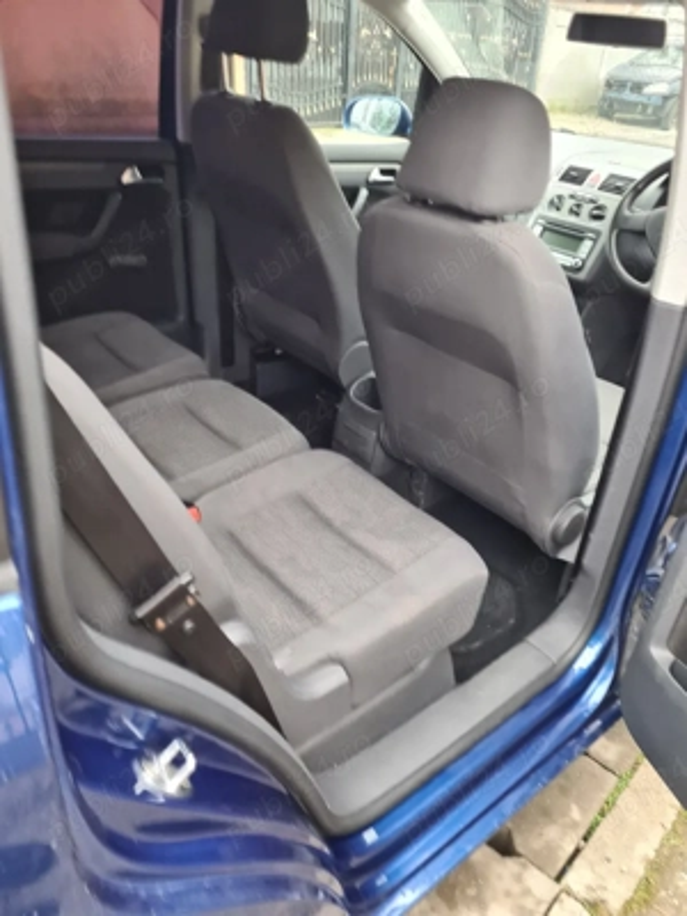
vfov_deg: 67.3
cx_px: 344
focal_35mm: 26
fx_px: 688
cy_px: 458
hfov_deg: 53.1
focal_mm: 5.4
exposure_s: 1/50
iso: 125
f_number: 1.8
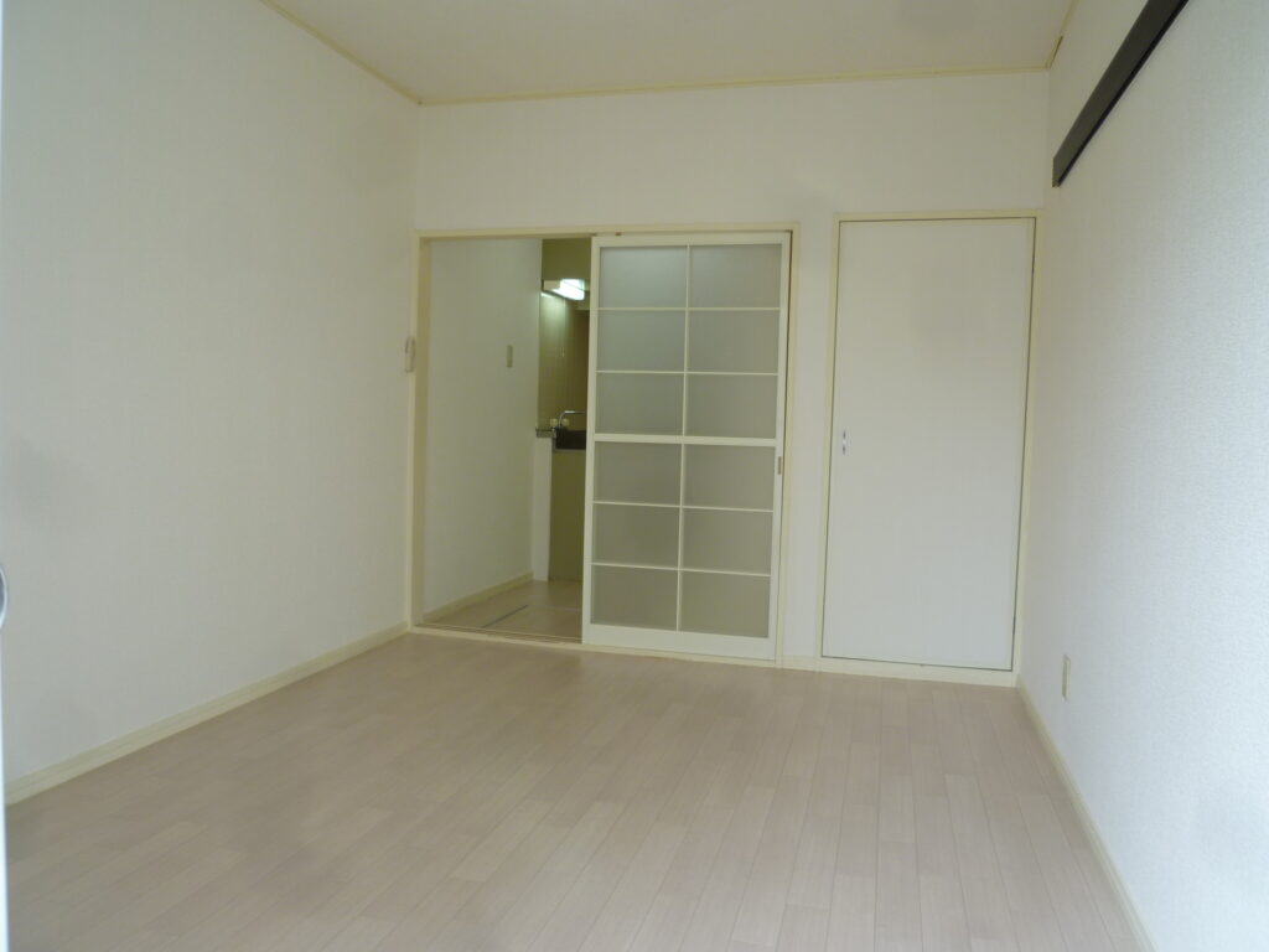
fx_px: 916
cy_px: 476
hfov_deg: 69.4
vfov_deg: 54.9
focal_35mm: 25
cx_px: 634
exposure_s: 1/30
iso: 80
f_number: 2.8
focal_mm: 4.5
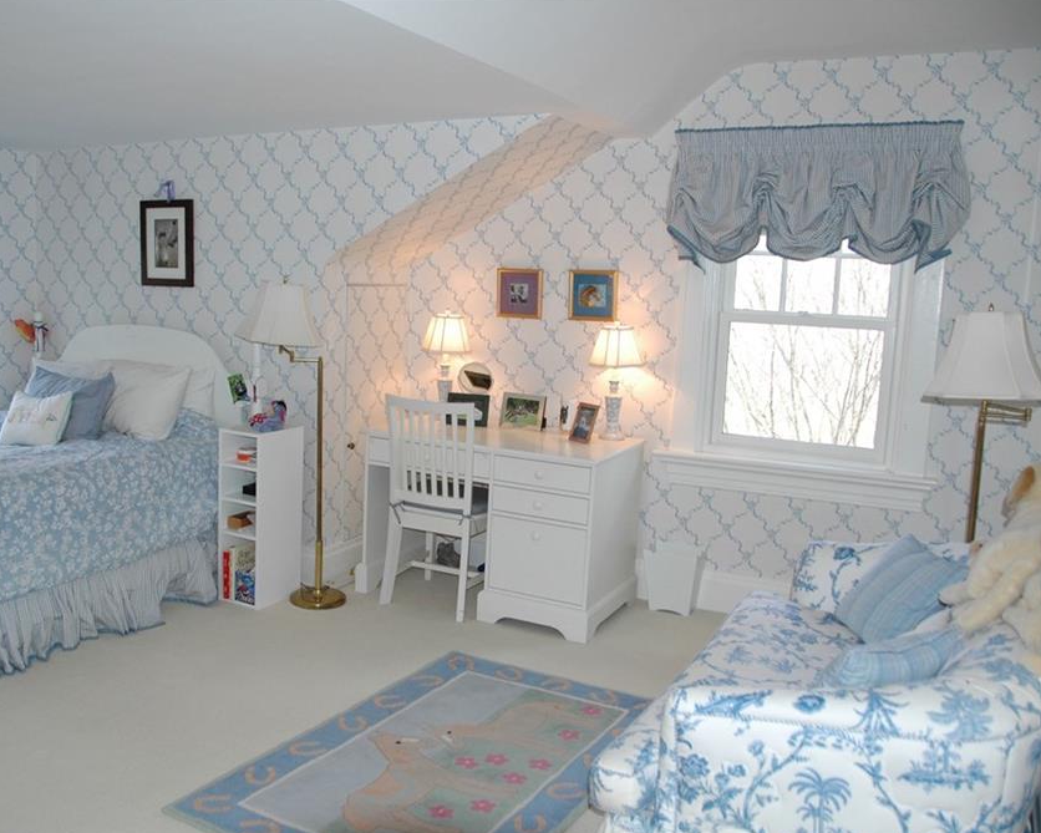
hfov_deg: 56.9
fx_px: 955
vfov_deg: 47.1
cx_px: 435
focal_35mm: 31
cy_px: 416
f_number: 4
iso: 640
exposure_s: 1/125
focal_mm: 18
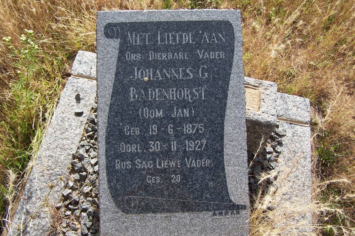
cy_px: 130
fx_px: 394
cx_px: 179
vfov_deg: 33.4
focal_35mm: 40
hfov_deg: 48.5
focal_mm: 6.3
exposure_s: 1/1000
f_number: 2.8
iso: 80
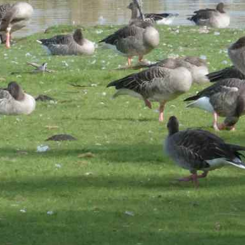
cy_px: -32
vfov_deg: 1.2
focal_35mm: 1416
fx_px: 11339
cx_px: 179
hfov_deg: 1.2
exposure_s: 1/100
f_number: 8
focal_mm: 57.7
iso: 80
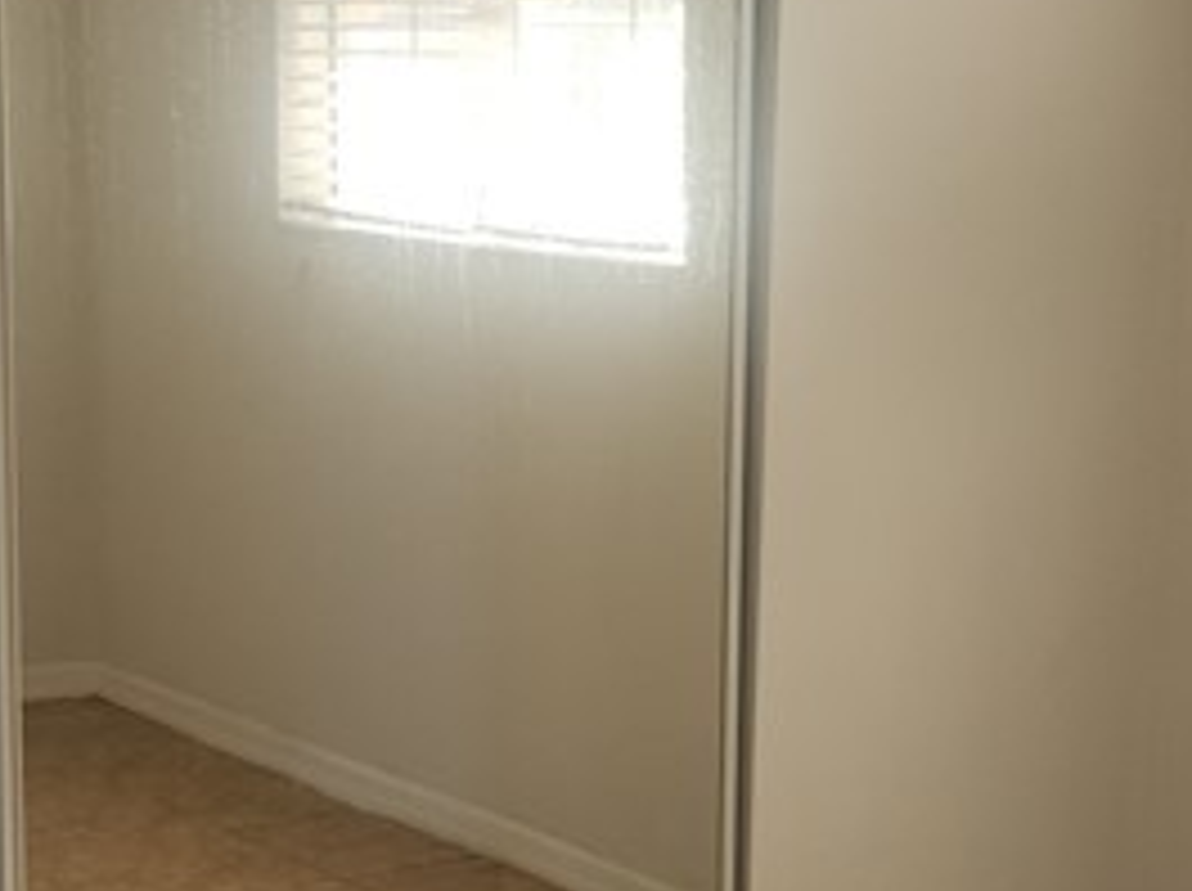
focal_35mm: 89
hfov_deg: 22.0
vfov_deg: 16.5
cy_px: 580
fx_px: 3061
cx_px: 603
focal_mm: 5.4
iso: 20
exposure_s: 1/60
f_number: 1.8
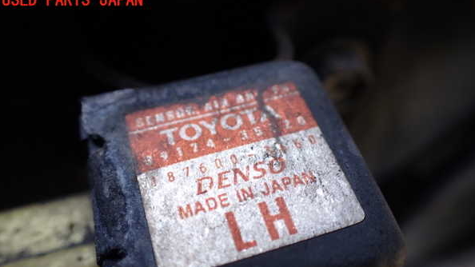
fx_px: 416
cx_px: 238
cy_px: 170
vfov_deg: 35.4
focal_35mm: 33
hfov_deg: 59.5
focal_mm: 5.4
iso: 125
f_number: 2.3
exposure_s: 1/125
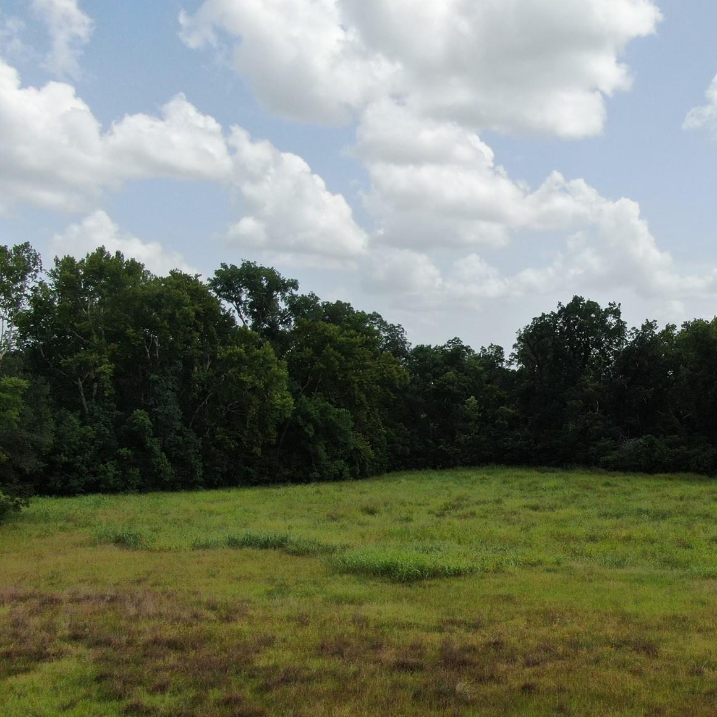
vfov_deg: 42.8
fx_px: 914
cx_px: 593
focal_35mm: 39
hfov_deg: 40.7
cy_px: 395
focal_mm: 4.48
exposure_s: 1/1600
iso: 110
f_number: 2.8
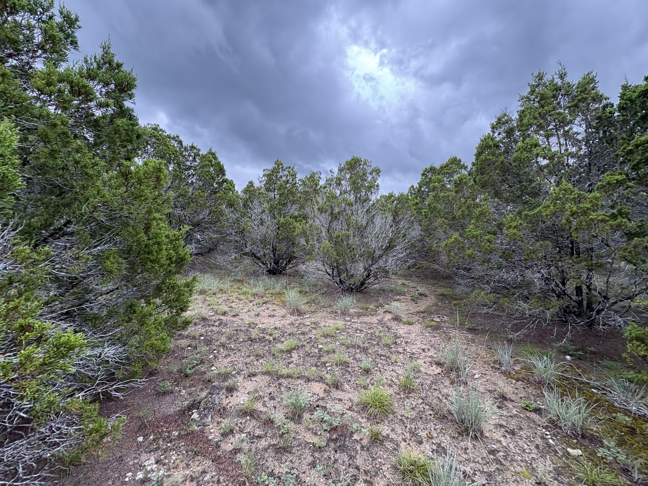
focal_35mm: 14
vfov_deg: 85.7
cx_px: 324
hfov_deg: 102.1
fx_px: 262
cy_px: 243
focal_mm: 2.22
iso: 40
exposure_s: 1/244
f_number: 2.2
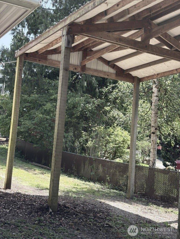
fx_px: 361
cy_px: 120
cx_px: 90
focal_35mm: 52
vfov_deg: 36.8
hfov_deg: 28.0
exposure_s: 1/596
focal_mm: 5.96
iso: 50
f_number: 1.6
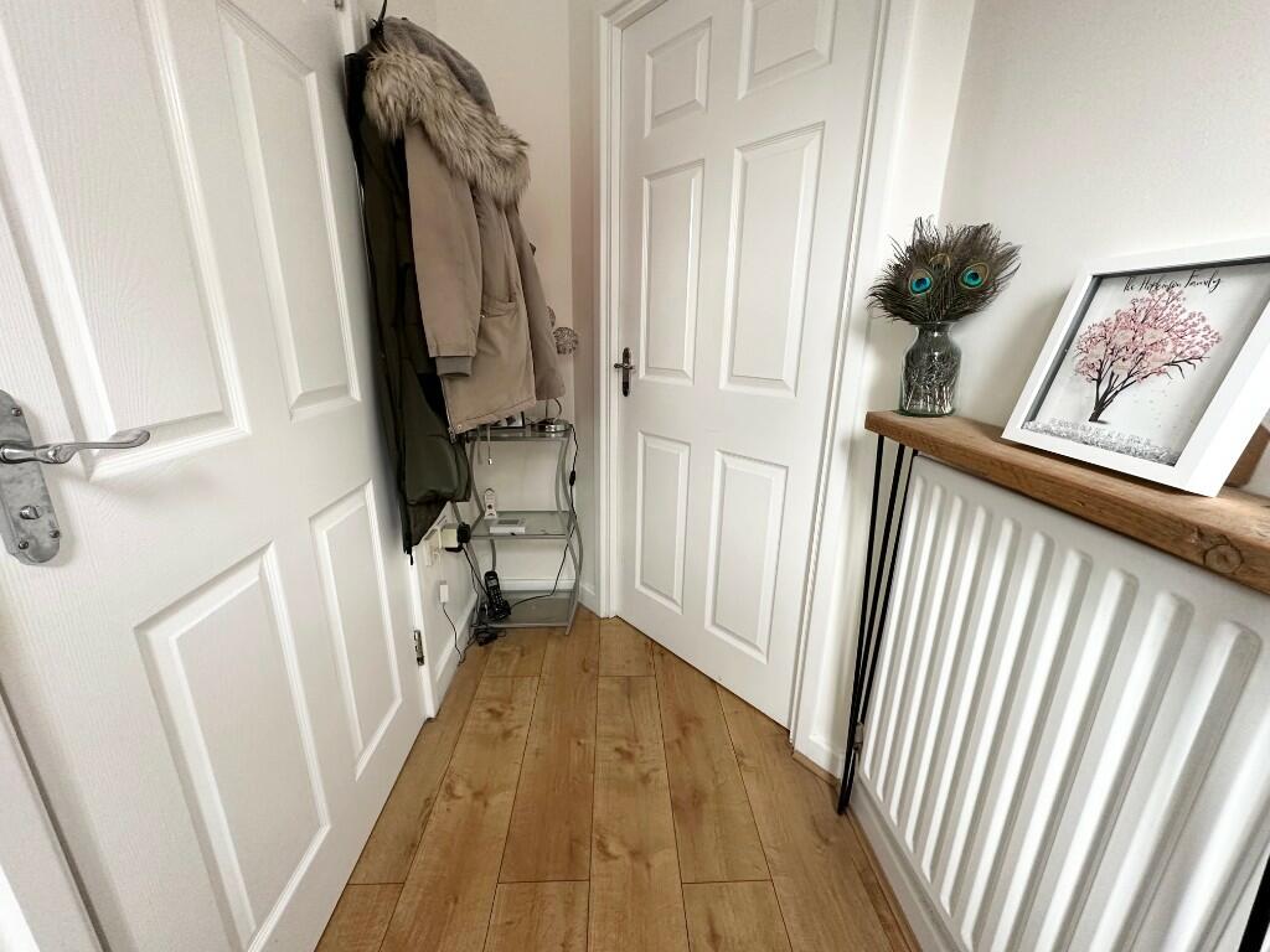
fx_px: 514
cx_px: 635
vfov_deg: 85.7
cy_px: 476
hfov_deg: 102.1
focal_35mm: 14
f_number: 2.2
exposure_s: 1/99
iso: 250
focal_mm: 2.22
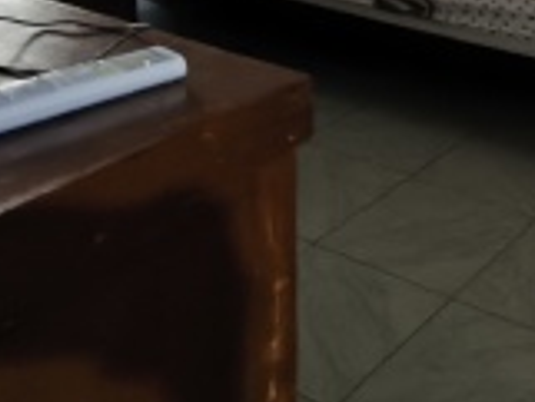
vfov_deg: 21.1
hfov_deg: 29.1
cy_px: -163
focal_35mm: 61
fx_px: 943
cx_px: 567
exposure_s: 1/14.3
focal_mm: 1.65
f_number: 2.2
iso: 1250
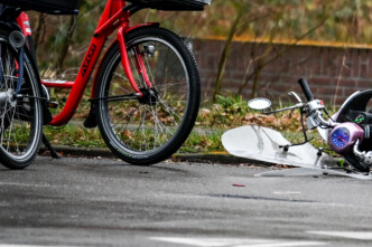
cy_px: 96
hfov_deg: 2.7
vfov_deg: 1.8
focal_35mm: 772
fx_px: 7973
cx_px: 704
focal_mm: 200
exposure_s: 1/250
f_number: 2.8
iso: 500
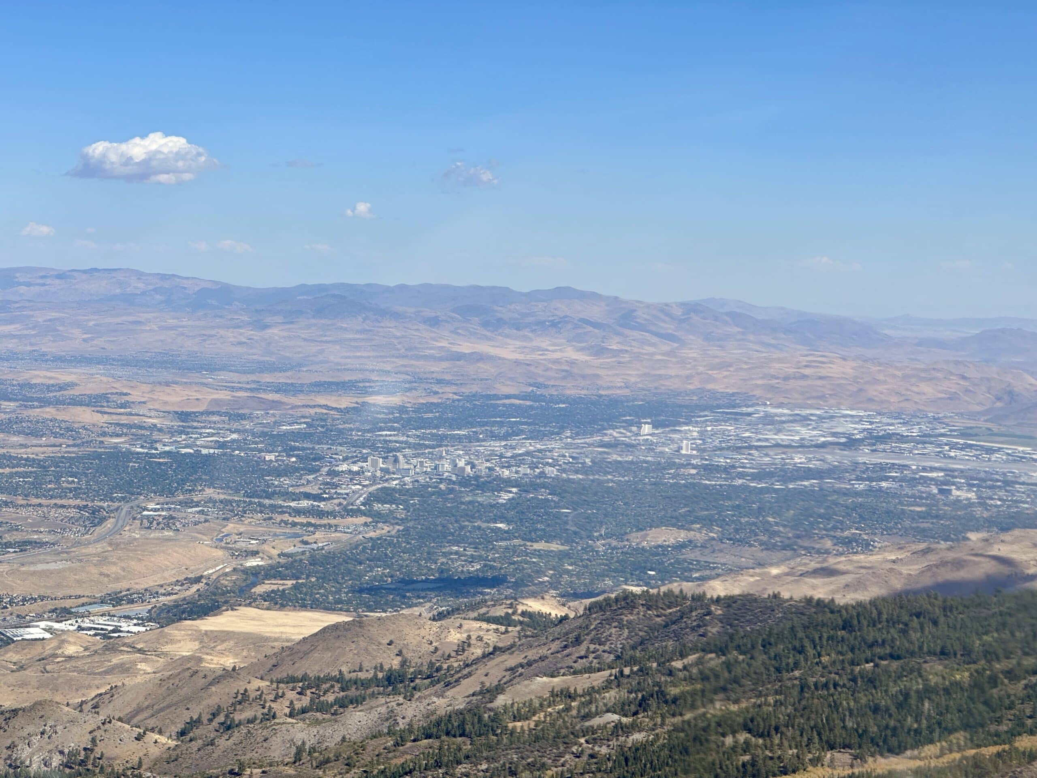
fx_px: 2307
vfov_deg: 19.1
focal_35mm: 77
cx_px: 518
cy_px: 389
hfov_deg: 25.3
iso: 32
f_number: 2.8
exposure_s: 1/1393
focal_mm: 9
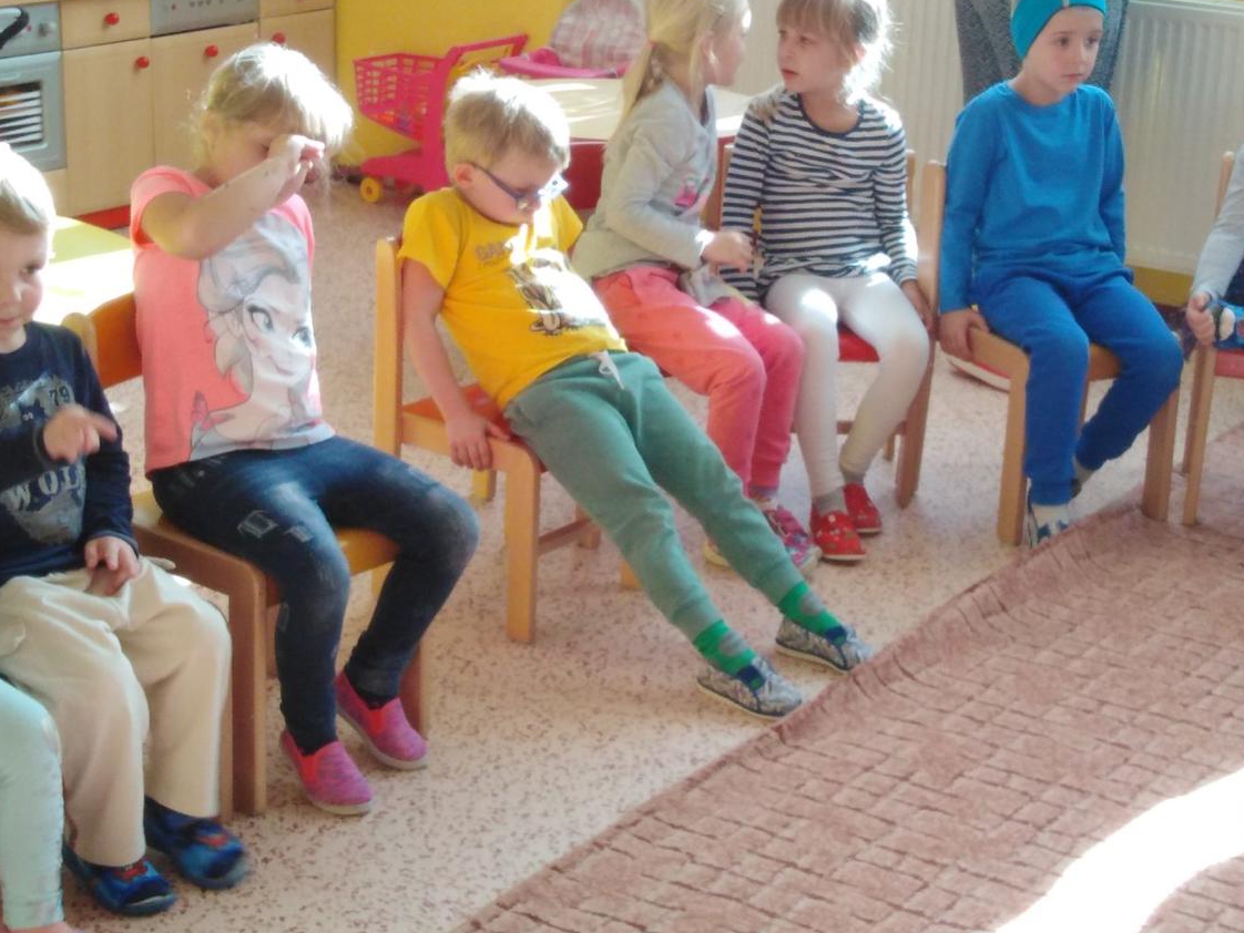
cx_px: 684
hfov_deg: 58.2
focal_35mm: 31
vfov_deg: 45.5
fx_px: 1114
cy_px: 470
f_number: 2.2
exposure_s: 1/50
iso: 112
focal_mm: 3.46
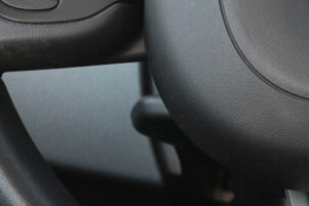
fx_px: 1984
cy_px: -22
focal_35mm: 231
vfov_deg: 5.9
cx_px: 360
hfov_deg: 8.8
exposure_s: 1/60
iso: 2000
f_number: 9
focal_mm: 45
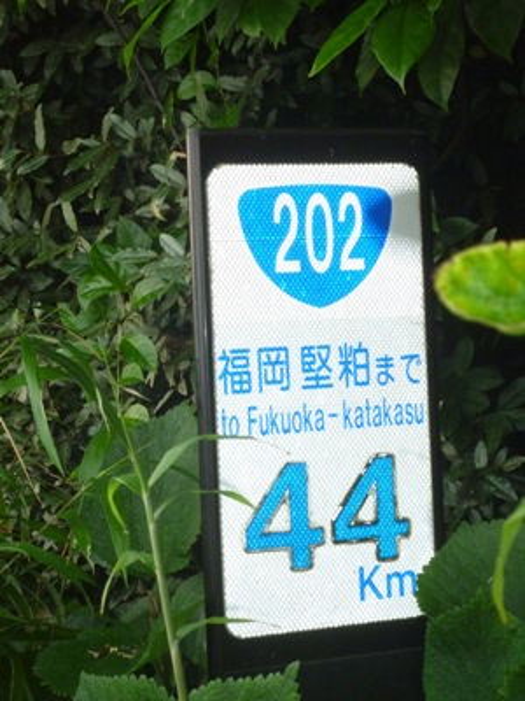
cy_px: 350
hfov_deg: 18.9
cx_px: 262
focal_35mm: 78
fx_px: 1577
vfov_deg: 25.0
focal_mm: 13.9
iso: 400
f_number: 5.4
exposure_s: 1/60
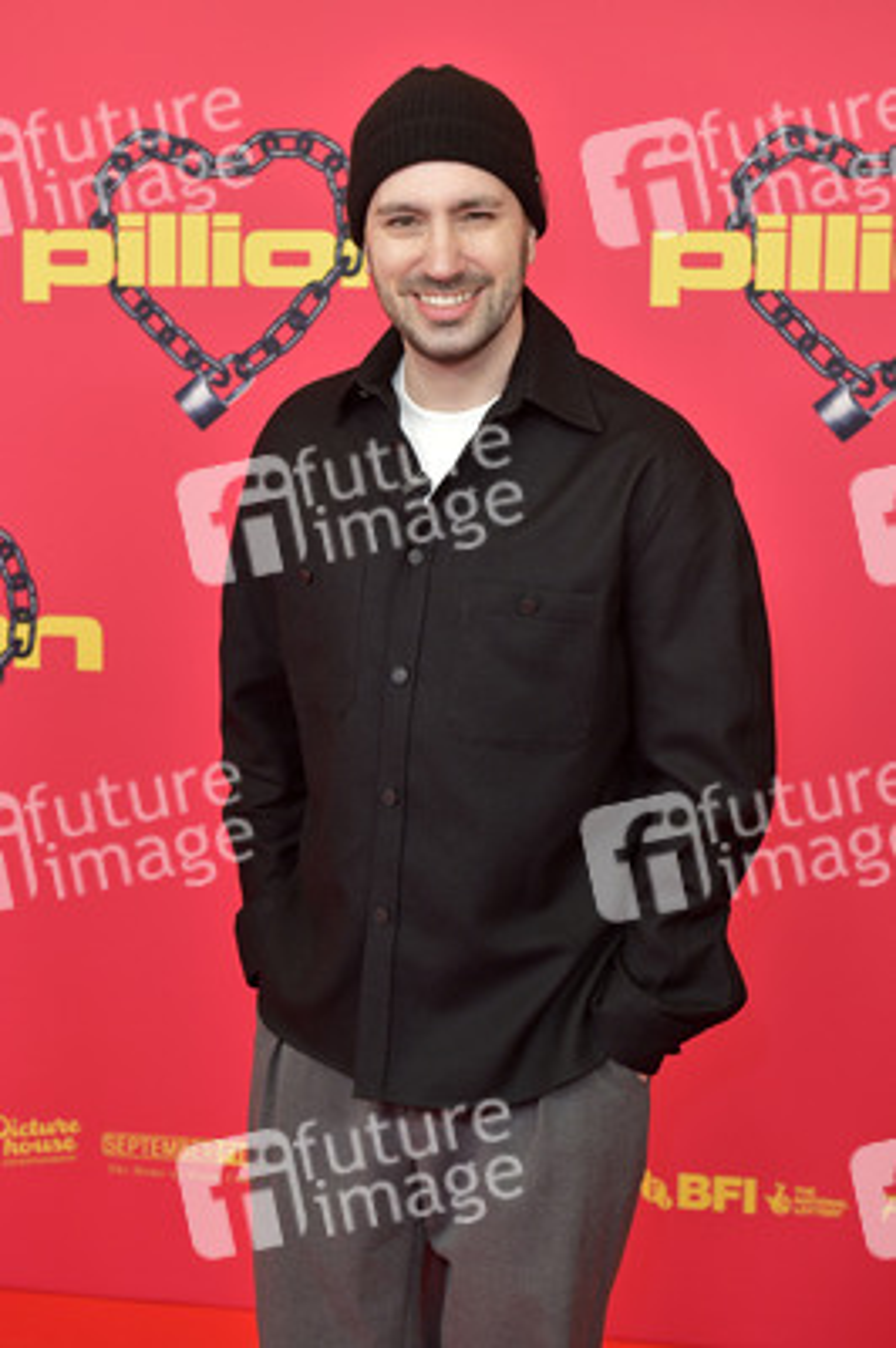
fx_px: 2319
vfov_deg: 32.4
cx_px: 448
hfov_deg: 21.9
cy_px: 674
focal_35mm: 62
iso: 1000
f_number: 6.3
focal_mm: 62
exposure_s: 1/250
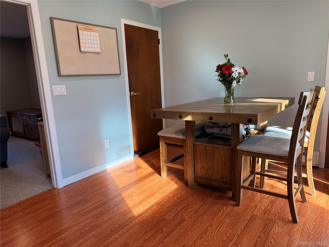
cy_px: 124
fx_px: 228
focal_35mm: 24
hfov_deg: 71.6
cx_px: 164
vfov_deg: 56.8
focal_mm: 6.76
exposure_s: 1/254
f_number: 1.78
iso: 100
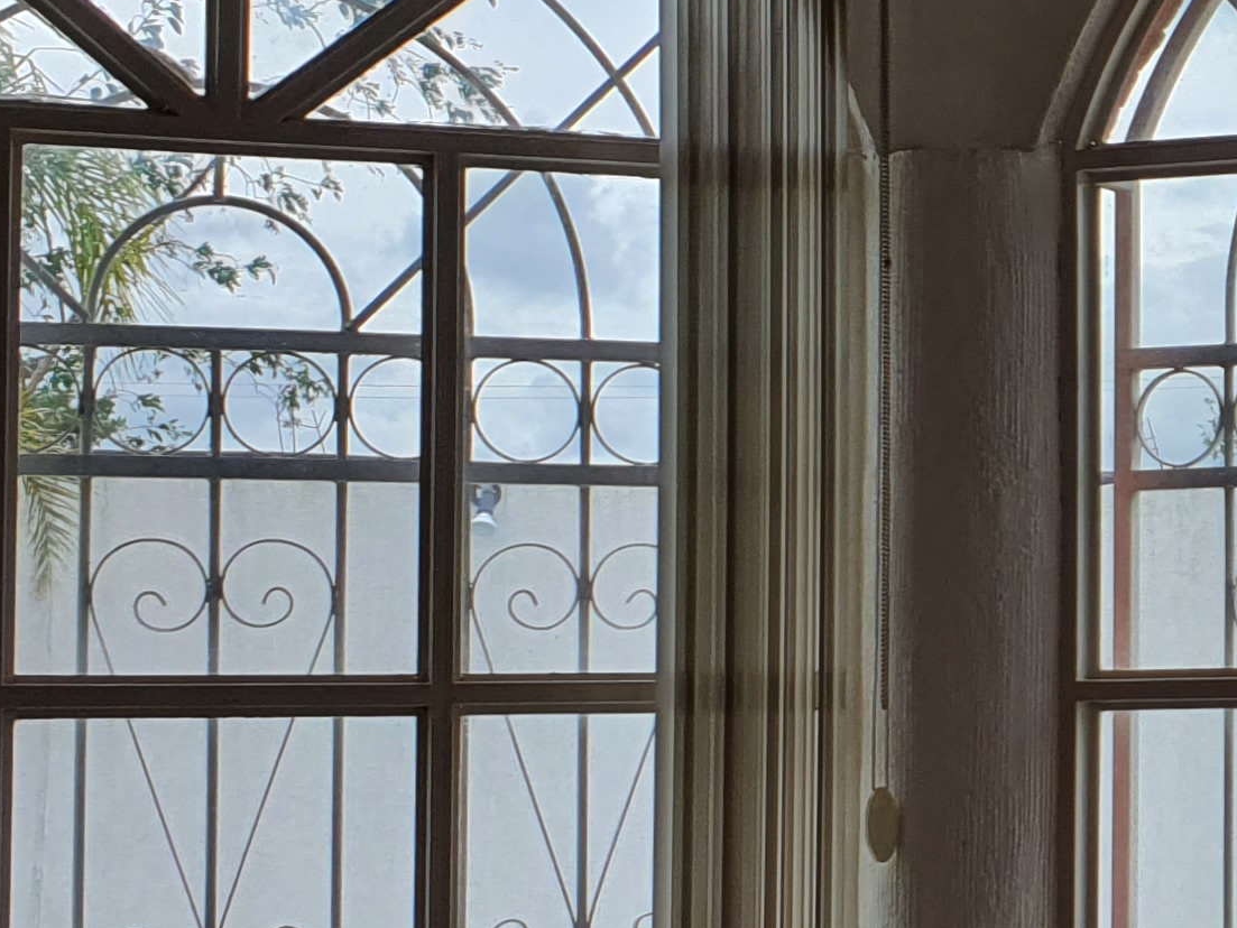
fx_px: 3396
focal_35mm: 95
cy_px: 511
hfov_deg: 18.8
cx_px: 1713
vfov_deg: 15.6
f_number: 2.4
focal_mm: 4.3
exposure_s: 1/564
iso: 50
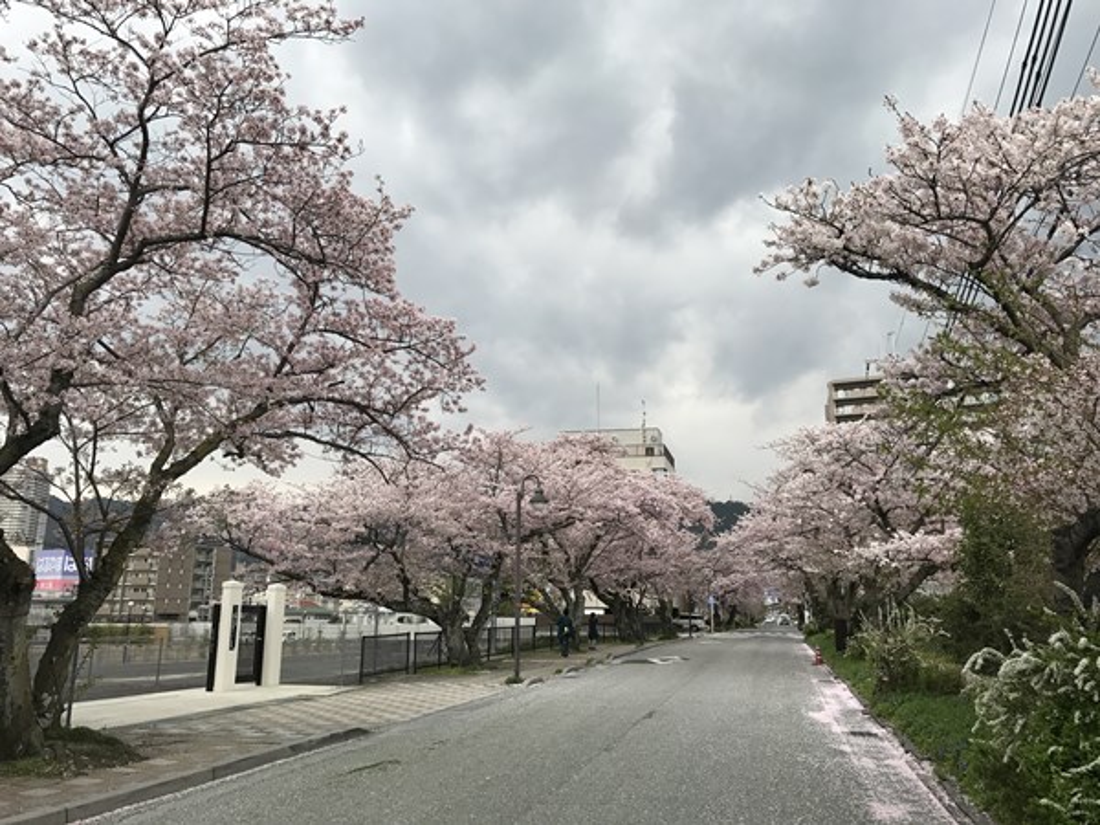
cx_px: 550
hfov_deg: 63.4
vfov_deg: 49.7
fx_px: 890
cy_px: 412
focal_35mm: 28
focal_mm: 3.99
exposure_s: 1/863
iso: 20
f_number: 1.8
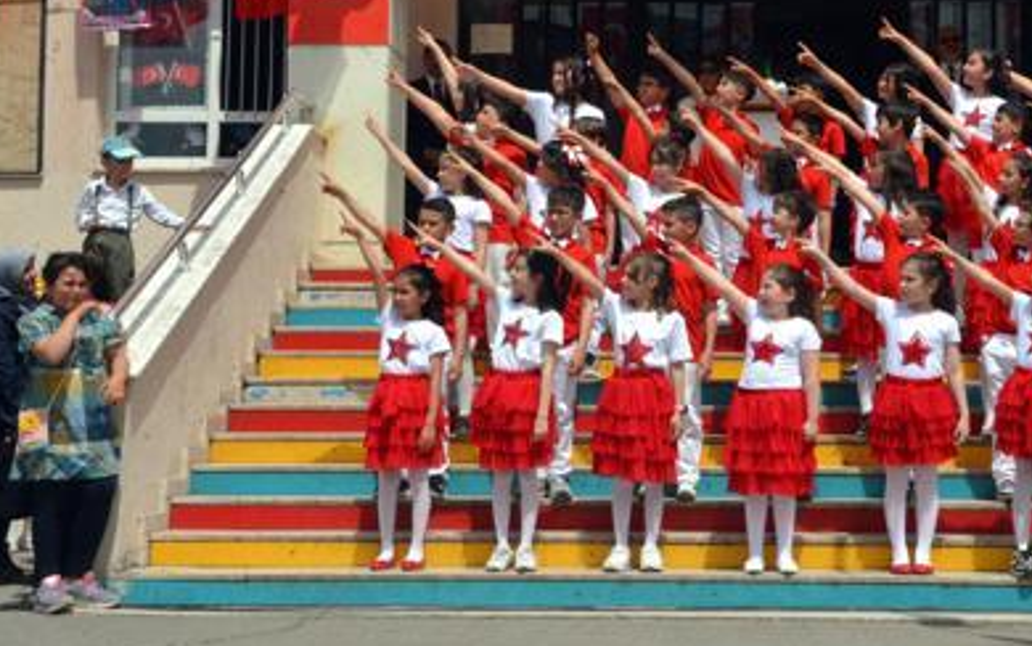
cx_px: 704
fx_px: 2166
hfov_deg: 26.6
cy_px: 228
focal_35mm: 77
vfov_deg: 16.9
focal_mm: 48
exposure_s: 1/2000
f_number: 22
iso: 5000
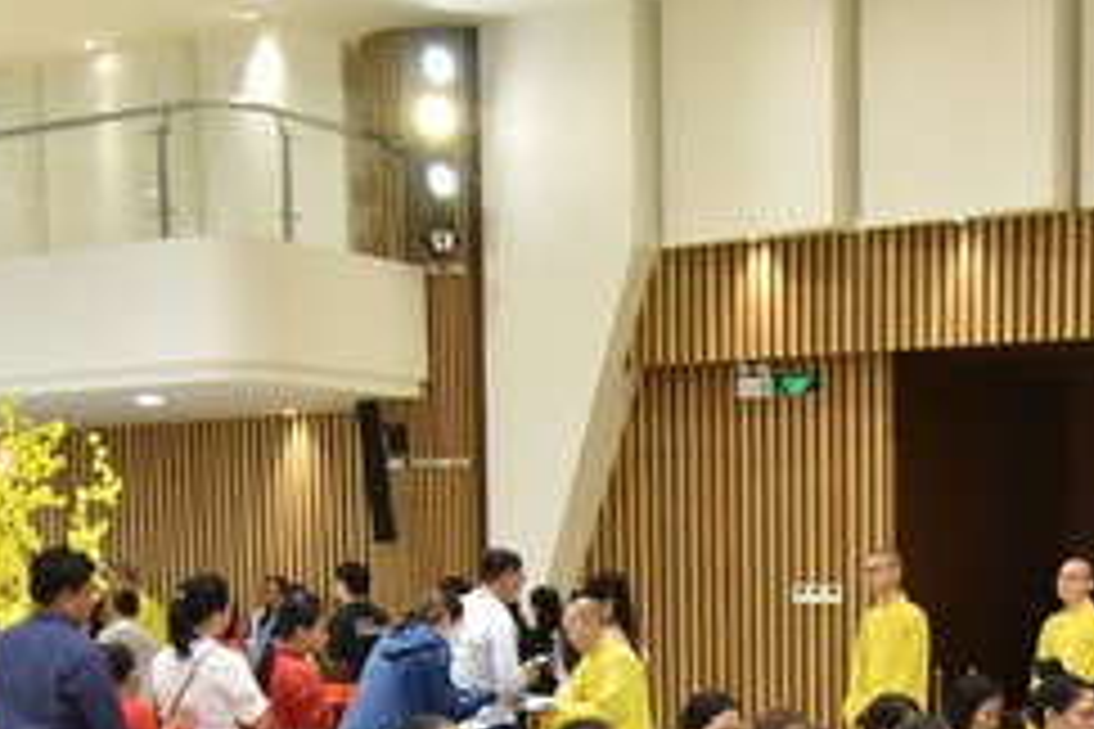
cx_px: 756
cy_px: 929
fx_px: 2279
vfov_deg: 17.2
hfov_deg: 26.8
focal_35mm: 75
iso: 1000
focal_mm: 28
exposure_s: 1/125
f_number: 4.5
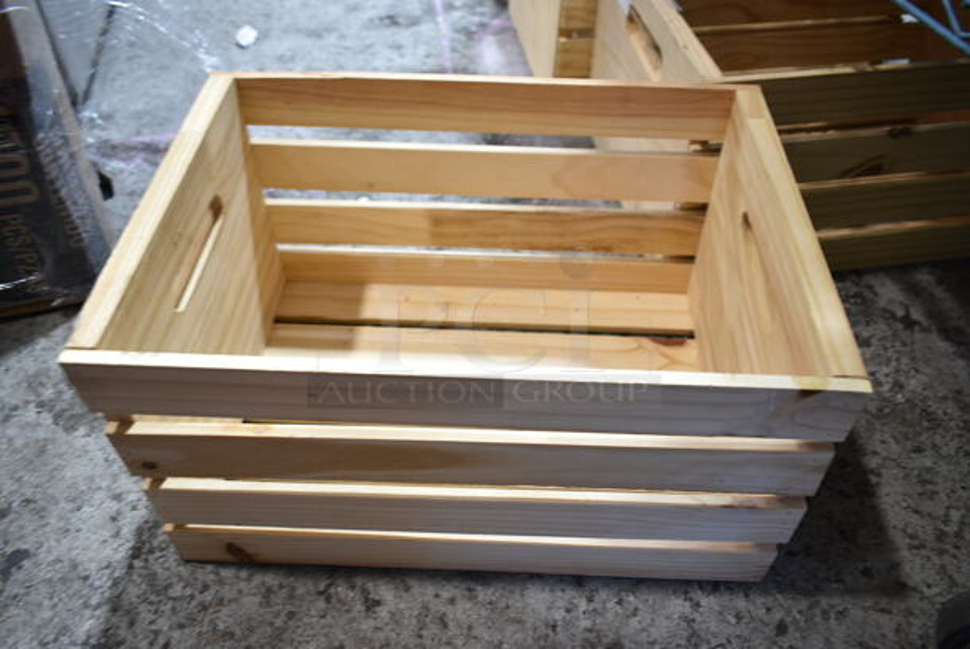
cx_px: 485
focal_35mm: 30
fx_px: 809
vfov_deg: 43.7
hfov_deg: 61.9
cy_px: 324
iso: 320
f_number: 3.5
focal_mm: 20
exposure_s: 1/30
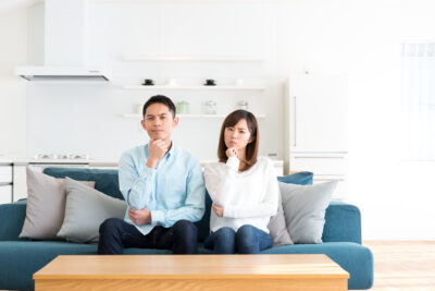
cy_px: 146
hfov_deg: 28.8
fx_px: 846
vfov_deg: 19.5
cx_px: 218
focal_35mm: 70
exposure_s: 1/80
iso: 250
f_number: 5
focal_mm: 70
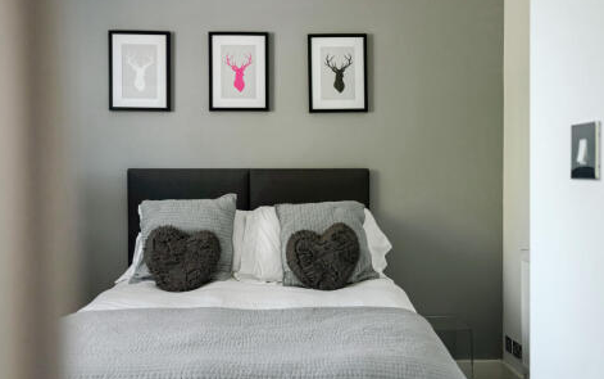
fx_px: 593
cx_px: 300
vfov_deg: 35.4
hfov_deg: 54.0
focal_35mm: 36
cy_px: 197
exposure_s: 1/80
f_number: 5.6
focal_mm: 35
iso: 640
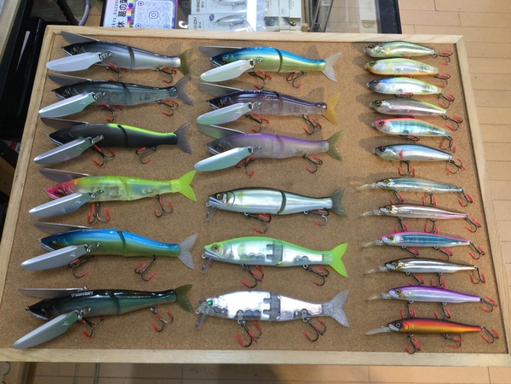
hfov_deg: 58.4
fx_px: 458
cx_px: 256
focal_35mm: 31
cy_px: 192
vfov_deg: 45.4
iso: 25
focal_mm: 3.3
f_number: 2.4
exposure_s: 1/30
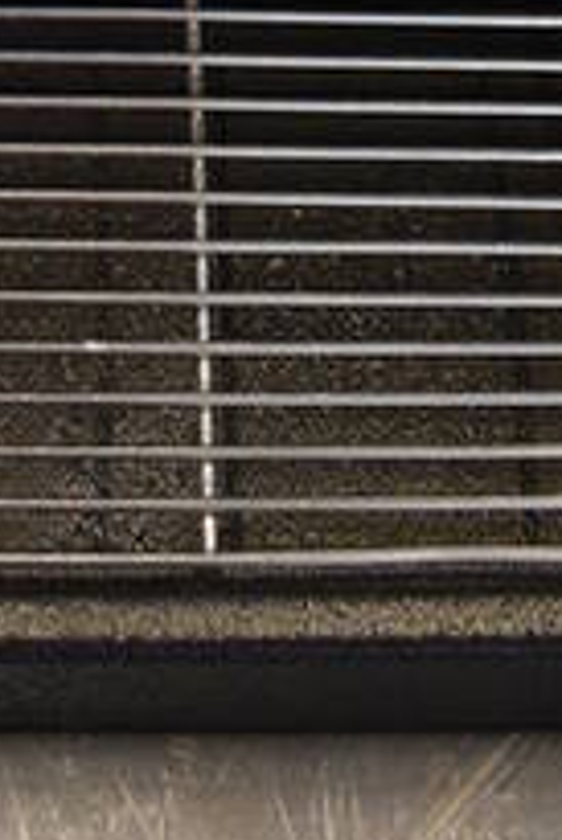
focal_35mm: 120
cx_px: 4
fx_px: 2805
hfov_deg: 11.3
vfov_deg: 13.9
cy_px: -936
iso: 1400
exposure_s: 1/30
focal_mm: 18
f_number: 3.5
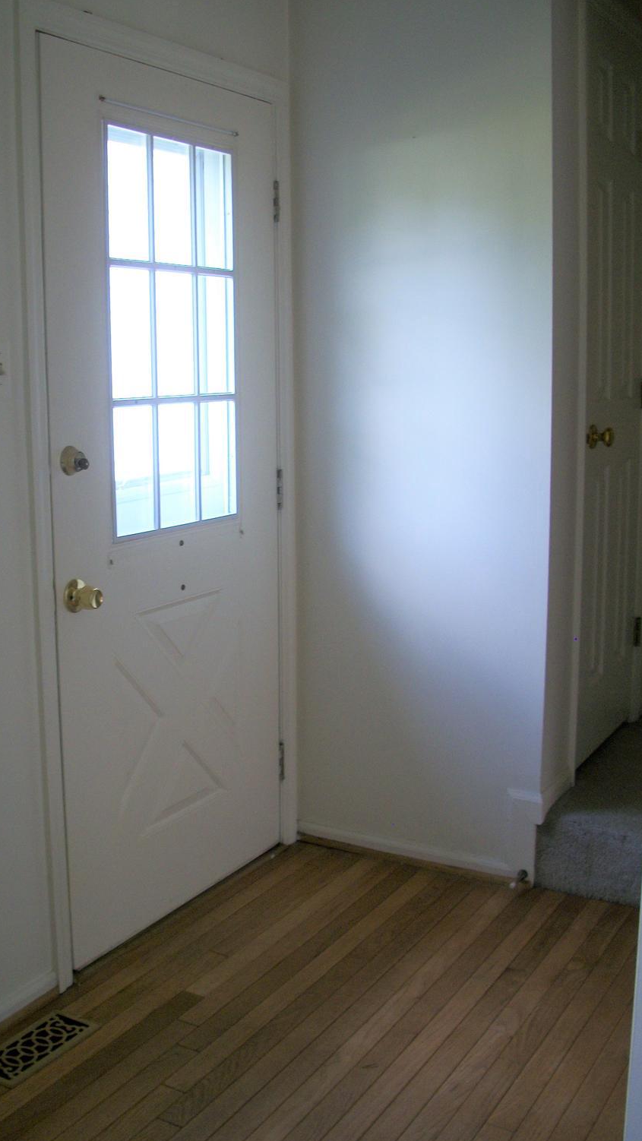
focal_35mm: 39
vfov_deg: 51.6
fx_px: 1180
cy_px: 580
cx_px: 209
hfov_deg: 30.2
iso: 97
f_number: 3.1
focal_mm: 6.3
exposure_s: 1/30
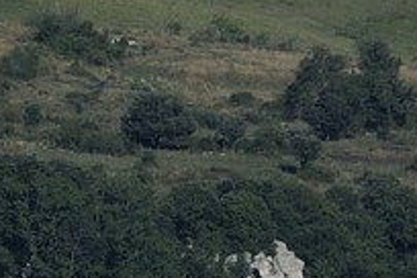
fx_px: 18161
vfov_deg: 0.9
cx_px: -423
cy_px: 1085
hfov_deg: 1.3
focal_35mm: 1568
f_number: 10
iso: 400
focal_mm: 200
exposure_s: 1/1000
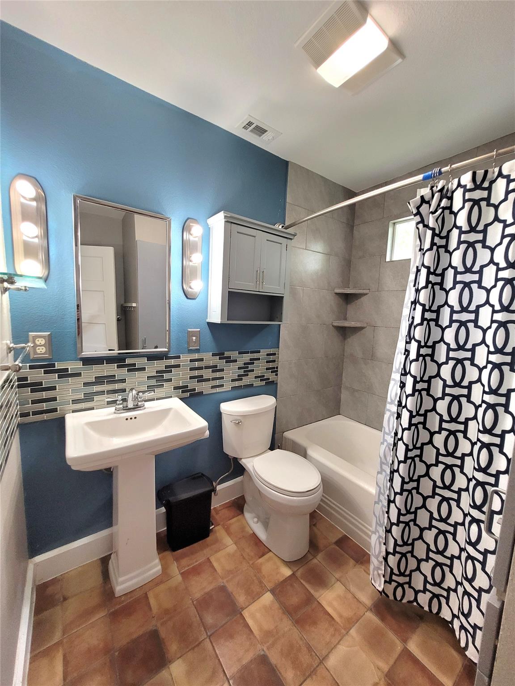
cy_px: 343
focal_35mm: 13
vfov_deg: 106.2
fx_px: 258
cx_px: 258
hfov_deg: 89.9
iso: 200
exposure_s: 1/60.2
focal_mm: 1.74
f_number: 2.2
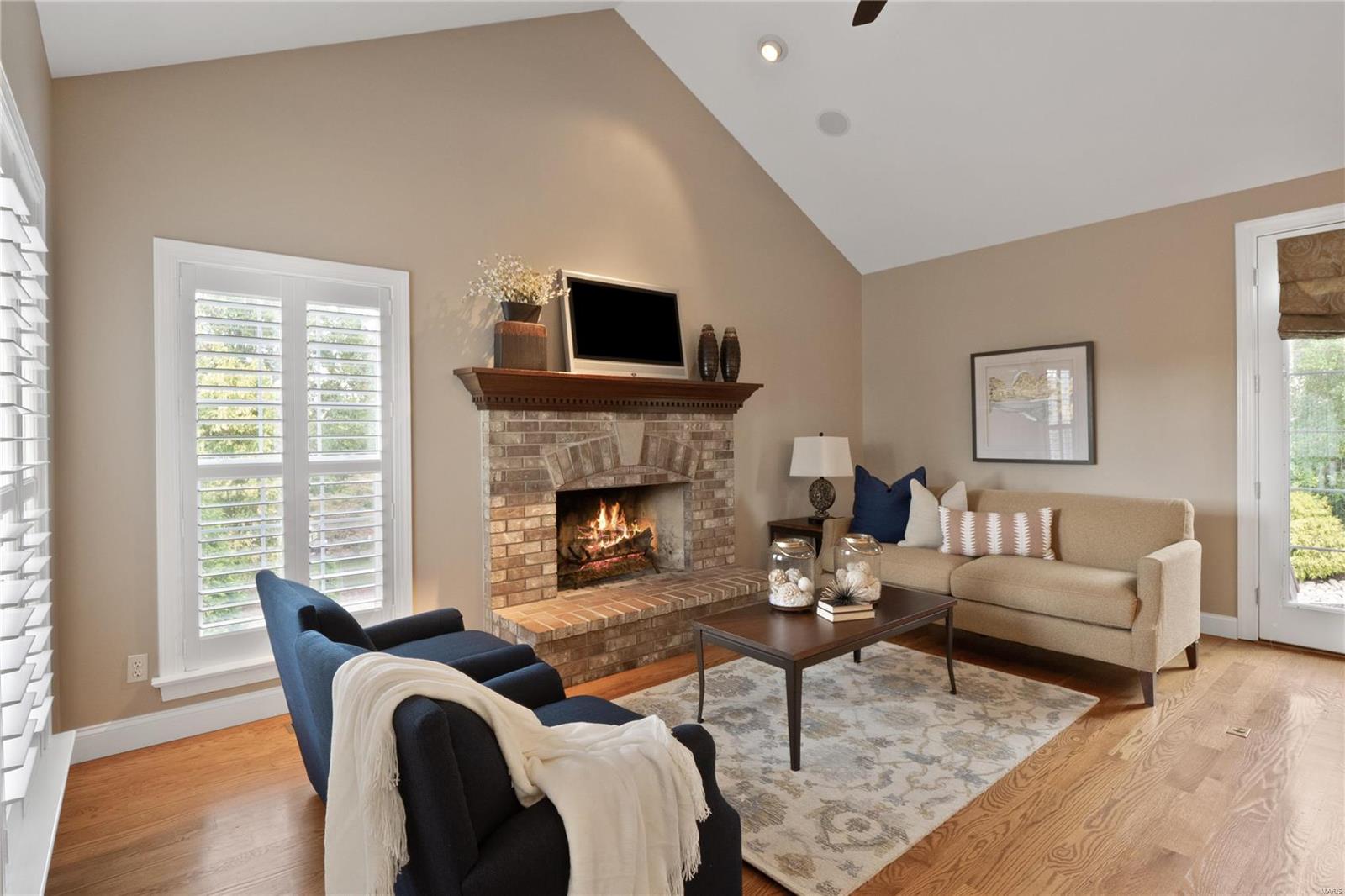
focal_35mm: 16
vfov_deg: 73.7
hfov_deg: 96.7
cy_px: 448
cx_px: 672
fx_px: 598
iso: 400
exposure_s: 1/5
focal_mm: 8
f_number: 8
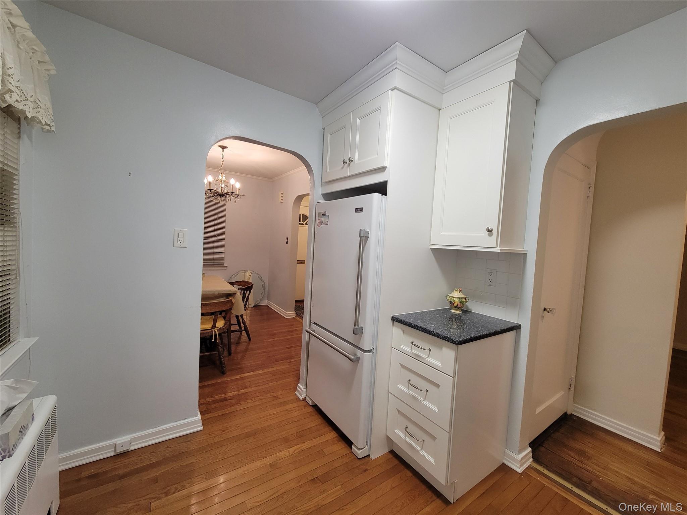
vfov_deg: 89.9
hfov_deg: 106.2
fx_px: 258
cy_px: 258
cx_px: 344
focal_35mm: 13
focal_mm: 2.2
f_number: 2.2
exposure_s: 1/60
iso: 250
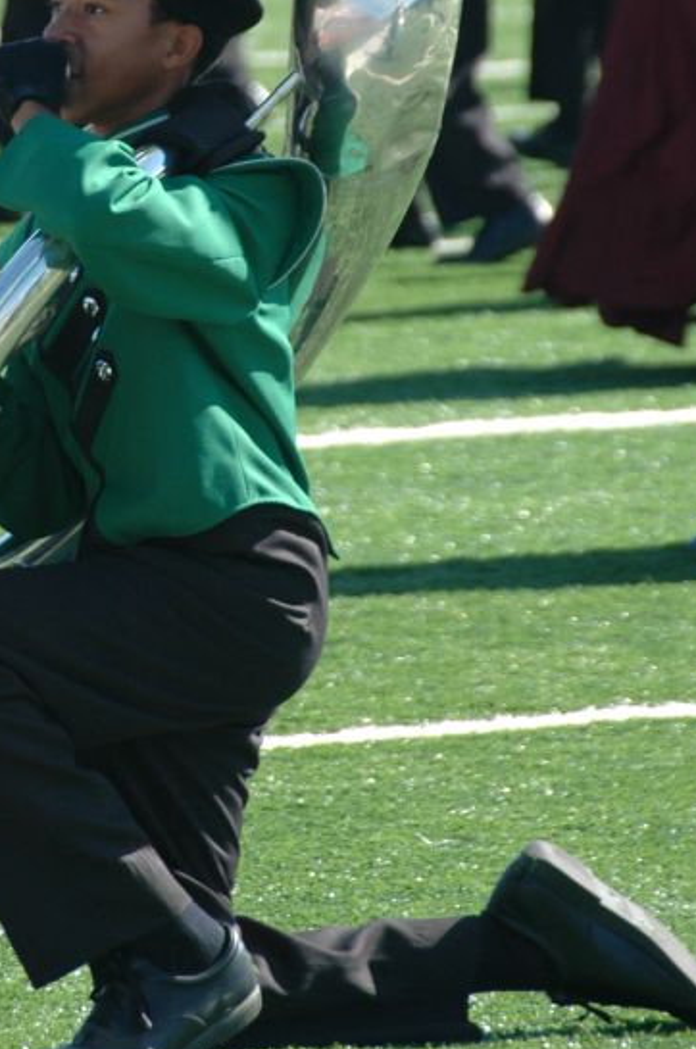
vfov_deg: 3.7
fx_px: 16388
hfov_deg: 2.4
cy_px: 273
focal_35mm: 563
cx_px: 113
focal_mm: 200
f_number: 5.6
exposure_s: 1/400
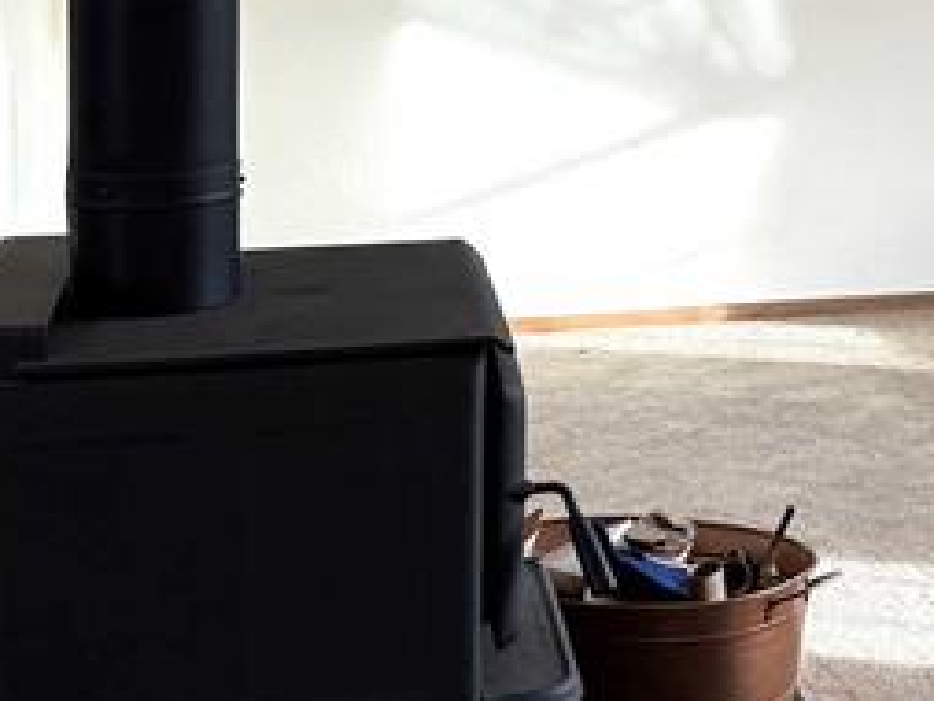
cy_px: -137
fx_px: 2618
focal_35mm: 97
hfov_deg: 18.7
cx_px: 1227
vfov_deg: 14.8
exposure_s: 1/120
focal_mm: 6.76
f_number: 1.78
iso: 100
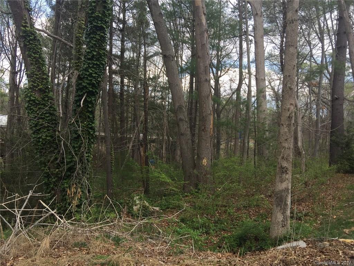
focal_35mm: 29
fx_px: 297
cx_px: 177
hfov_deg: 61.7
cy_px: 133
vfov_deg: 48.2
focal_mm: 4.15
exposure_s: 1/408
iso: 32
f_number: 2.2
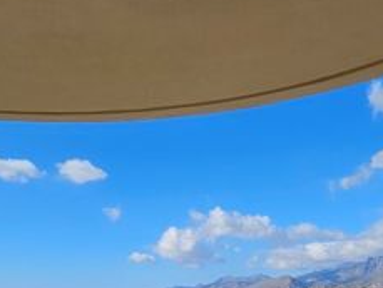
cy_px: 337
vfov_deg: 31.0
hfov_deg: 46.4
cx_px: 237
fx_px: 443
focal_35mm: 40
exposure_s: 1/3336
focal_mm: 2.2
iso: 50
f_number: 2.2
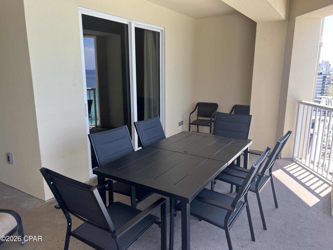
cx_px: 166
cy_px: 125
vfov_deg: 53.1
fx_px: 250
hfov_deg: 67.3
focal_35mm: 26
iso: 50
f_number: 1.5
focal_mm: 5.7
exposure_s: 1/427
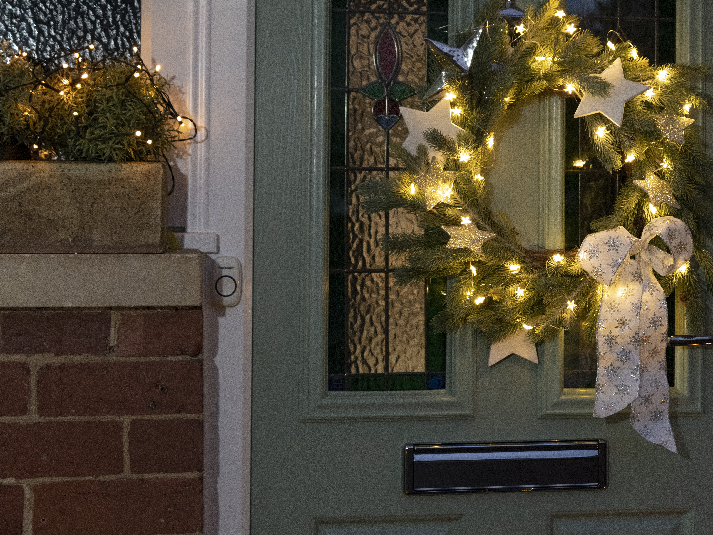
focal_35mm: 85
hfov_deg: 22.8
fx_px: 1751
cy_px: 181
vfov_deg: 17.3
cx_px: 519
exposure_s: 1/13
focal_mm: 58
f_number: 4.5
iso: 2500
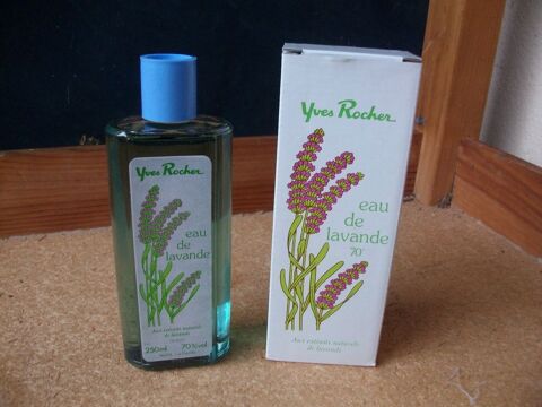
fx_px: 501
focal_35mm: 32
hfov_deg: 56.8
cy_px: 204
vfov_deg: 44.2
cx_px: 271
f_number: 2.9
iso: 187
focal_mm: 5.7
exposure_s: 1/40
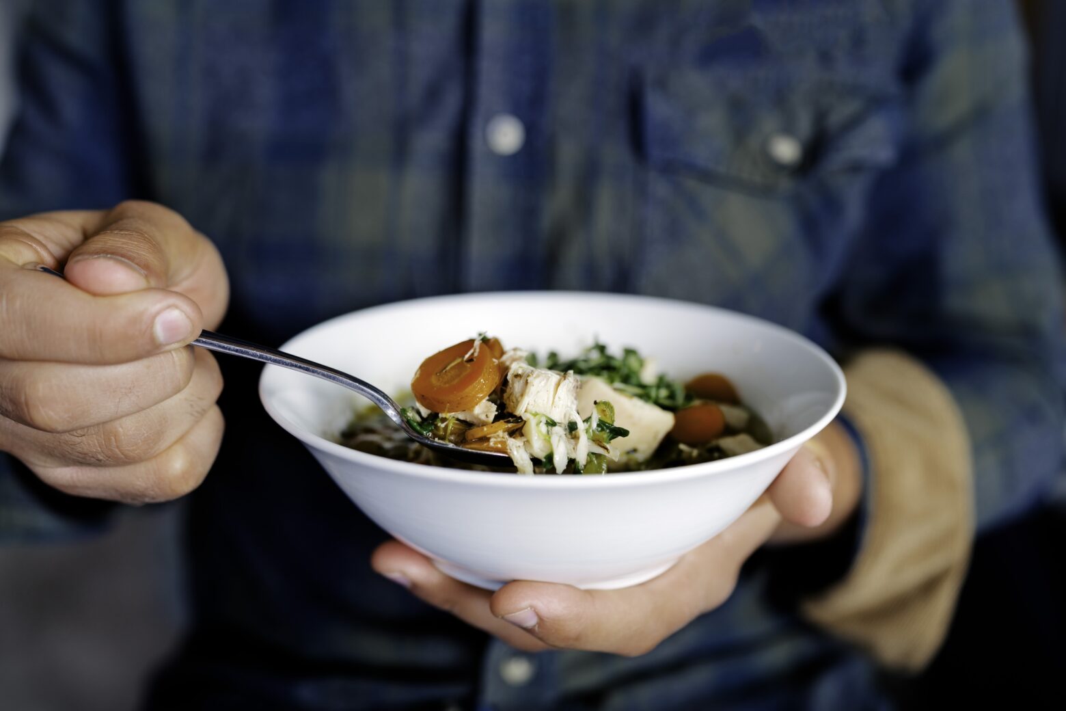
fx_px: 1036
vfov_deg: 37.9
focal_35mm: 35
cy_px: 356
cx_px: 533
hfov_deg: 54.4
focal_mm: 35
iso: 100
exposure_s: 1/160
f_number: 2.5
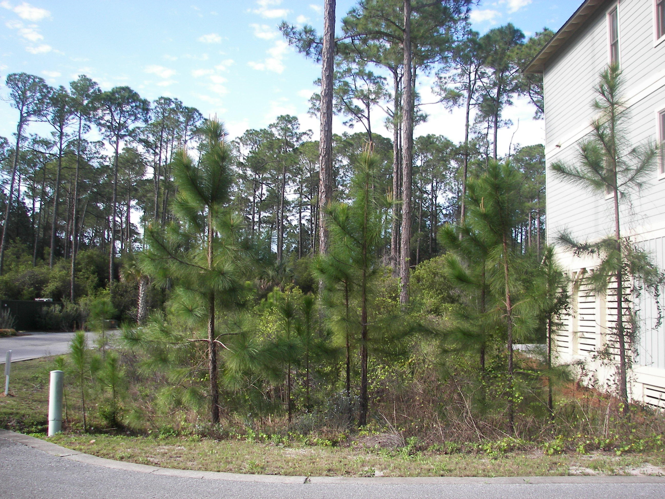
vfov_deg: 39.7
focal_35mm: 36
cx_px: 332
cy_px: 250
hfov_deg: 51.4
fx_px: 692
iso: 50
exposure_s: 1/250
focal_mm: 6
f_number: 2.8
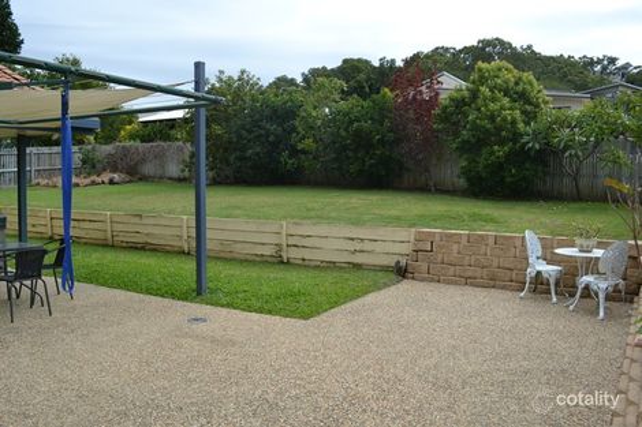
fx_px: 535
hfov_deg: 61.9
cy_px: 214
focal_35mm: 30
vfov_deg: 43.6
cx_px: 321
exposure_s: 1/250
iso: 100
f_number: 8
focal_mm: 20
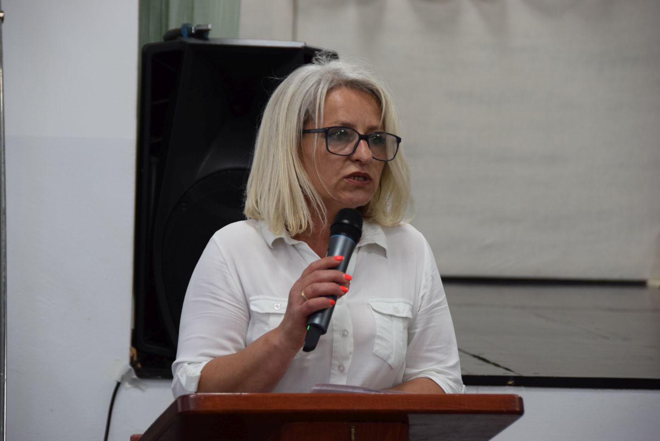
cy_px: 220
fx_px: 3082
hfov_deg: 12.2
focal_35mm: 168
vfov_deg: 8.2
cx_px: 330
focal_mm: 112
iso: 720
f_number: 5.3
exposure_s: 1/60
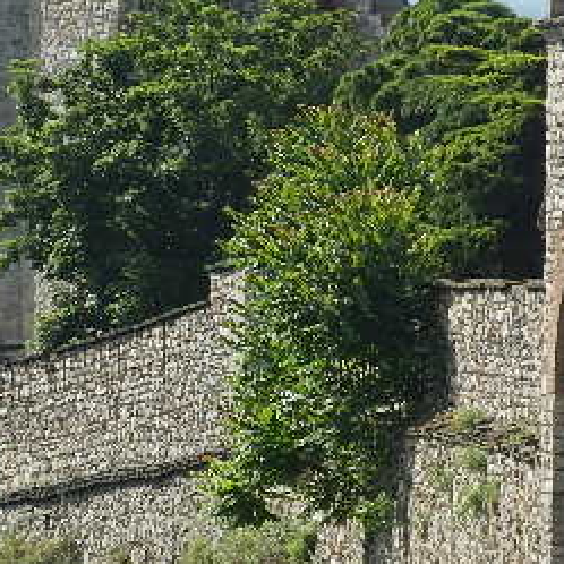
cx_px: 270
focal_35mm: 883
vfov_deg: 2.0
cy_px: 249
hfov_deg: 2.0
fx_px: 16277
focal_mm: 69.8
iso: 160
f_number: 5.5
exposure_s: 1/640
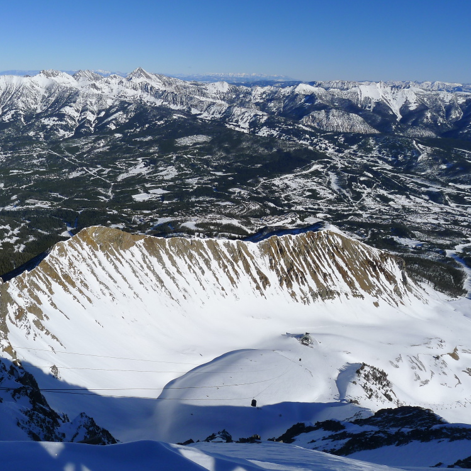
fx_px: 446
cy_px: 234
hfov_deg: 55.0
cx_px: 178
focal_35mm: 29
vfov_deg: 55.6
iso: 80
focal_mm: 5.1
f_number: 5.6
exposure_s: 1/1000
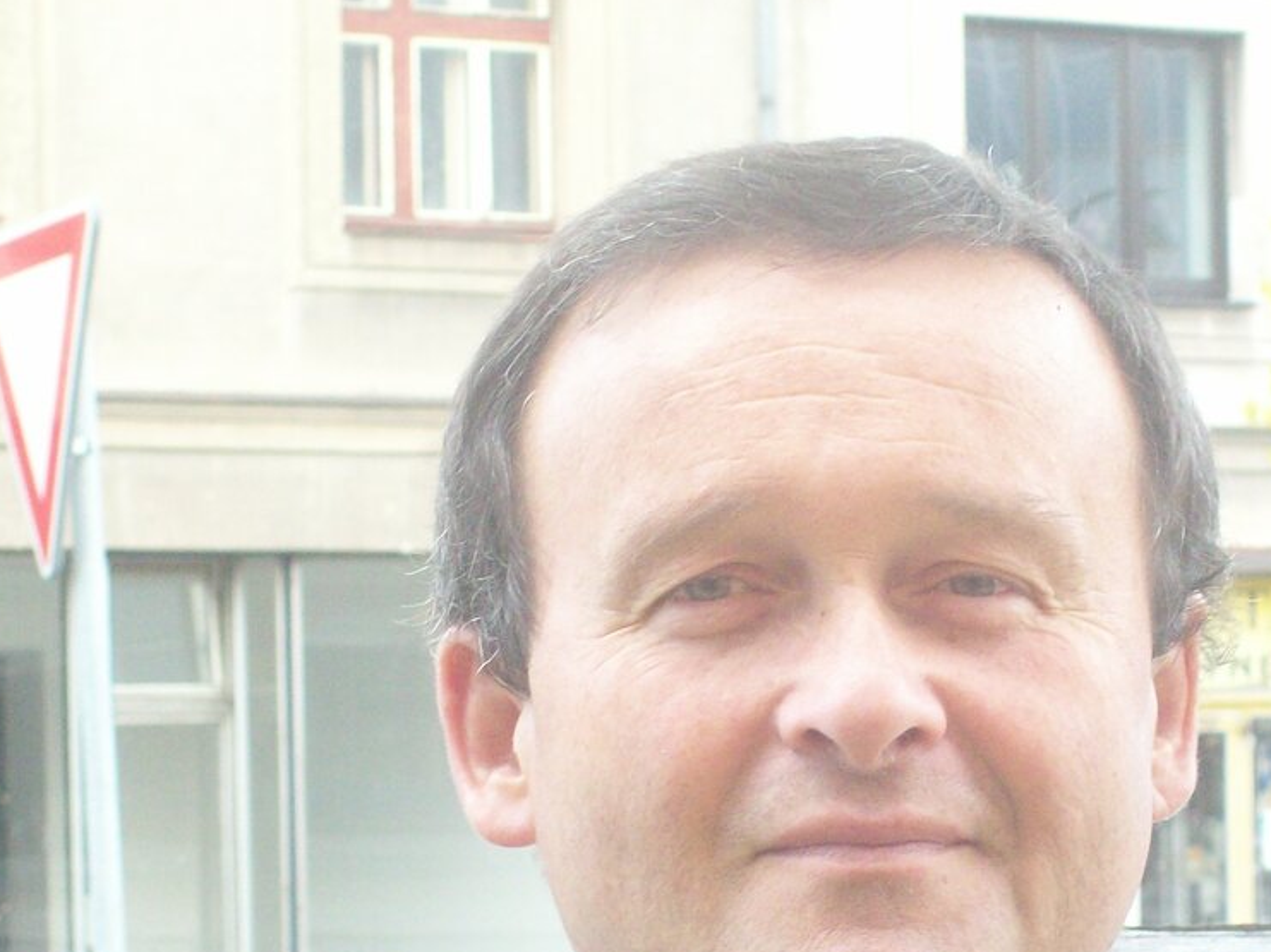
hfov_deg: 11.3
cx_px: 864
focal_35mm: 175
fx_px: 6422
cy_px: 762
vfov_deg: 8.5
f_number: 4.8
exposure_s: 1/189
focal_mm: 18
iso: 200
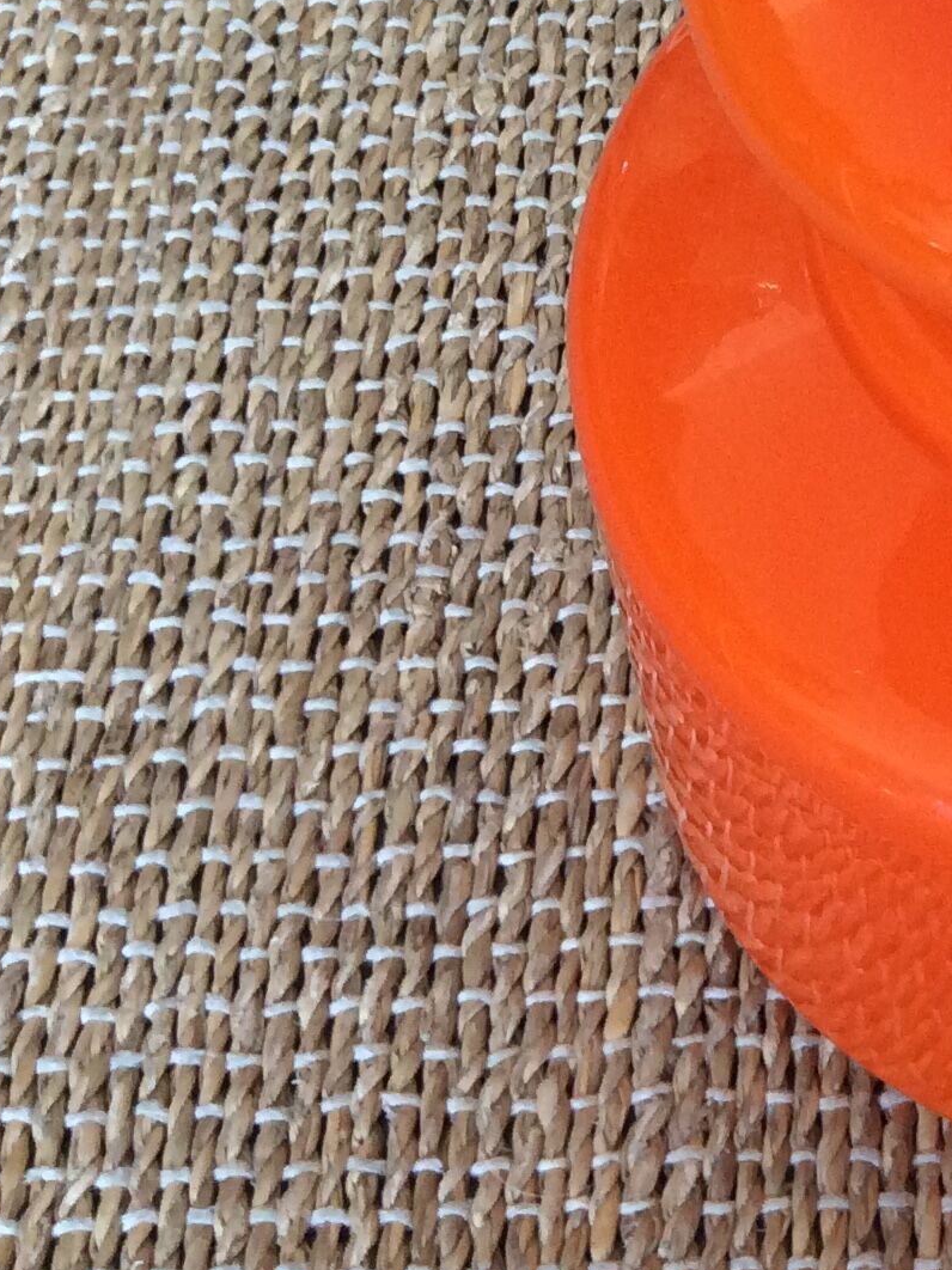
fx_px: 2861
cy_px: 224
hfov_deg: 17.9
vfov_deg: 24.6
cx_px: 1153
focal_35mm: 78
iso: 125
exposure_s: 1/25
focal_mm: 3.3
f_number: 2.4
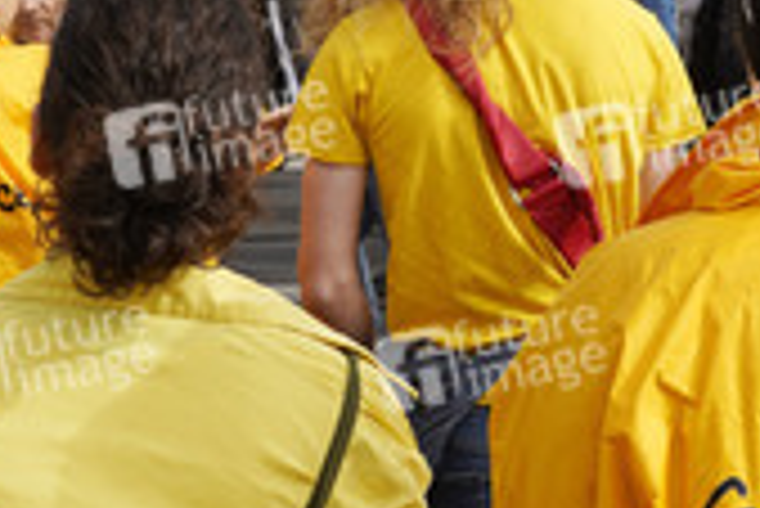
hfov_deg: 21.1
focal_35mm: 96
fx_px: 2028
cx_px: 551
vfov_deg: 14.1
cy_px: 22
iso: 160
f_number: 11
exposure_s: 1/250
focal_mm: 36
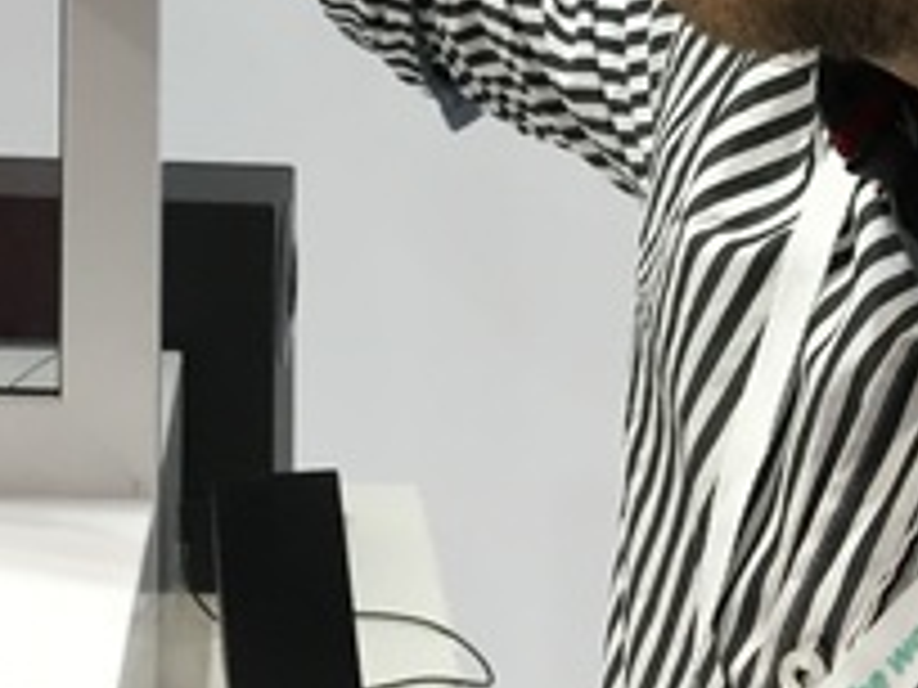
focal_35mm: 95
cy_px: -265
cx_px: 164
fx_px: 2519
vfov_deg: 14.7
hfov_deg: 20.4
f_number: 2.2
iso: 64
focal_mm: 4.15
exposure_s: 1/33
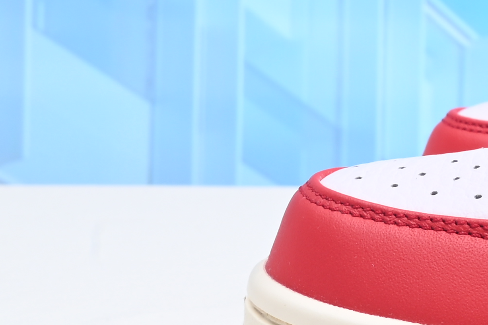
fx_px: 2725
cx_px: 901
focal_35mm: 201
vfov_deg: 6.7
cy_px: -279
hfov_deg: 9.7
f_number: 16
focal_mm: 41
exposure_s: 1/2
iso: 100
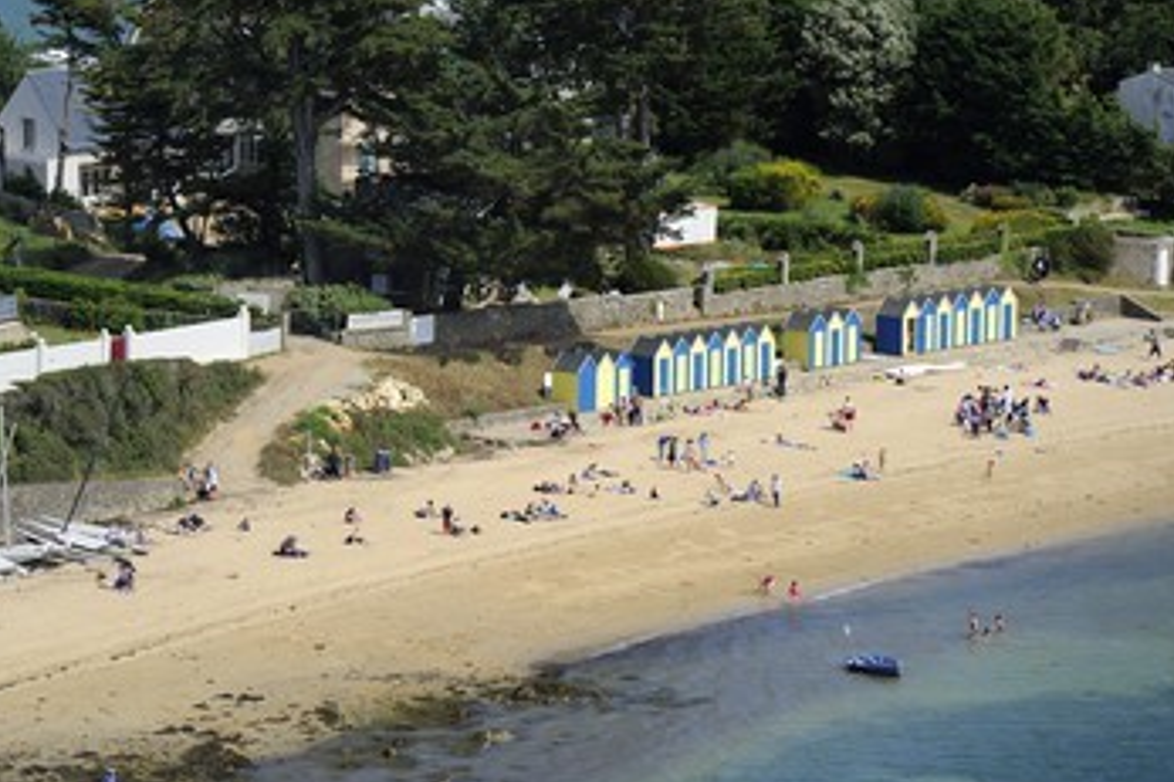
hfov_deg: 8.5
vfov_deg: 5.7
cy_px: 345
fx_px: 7888
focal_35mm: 242
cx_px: 511
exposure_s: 1/2000
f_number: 5.6
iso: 400
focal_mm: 200
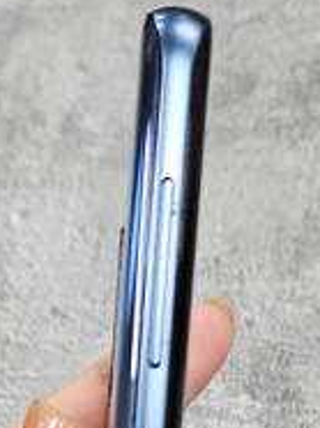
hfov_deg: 15.8
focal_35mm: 93
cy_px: 607
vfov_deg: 19.0
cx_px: 195
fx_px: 1149
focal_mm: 5.4
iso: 200
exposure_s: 1/120
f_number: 1.8
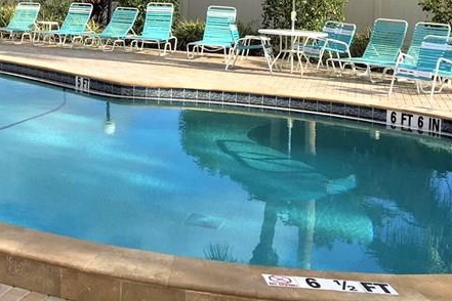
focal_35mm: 70
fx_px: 879
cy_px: -35
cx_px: -19
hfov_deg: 26.9
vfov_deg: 18.7
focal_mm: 4.15
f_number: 2.2
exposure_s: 1/1672
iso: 25
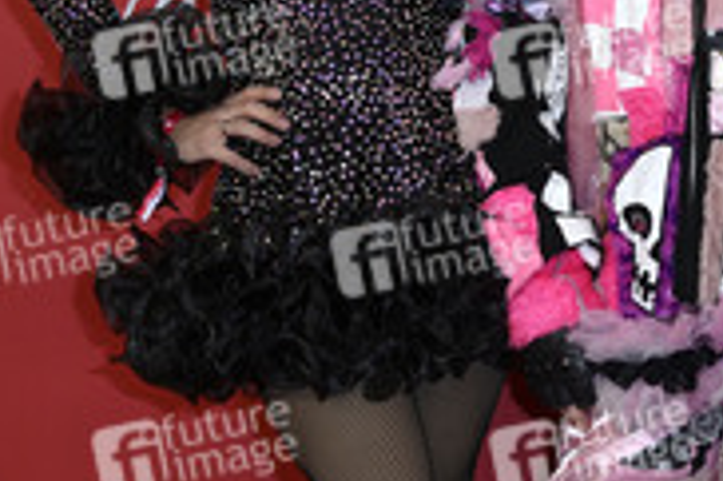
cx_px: 884
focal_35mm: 154
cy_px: -48
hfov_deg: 13.0
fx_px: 3090
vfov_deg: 8.8
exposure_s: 1/200
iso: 640
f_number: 5.6
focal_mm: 62
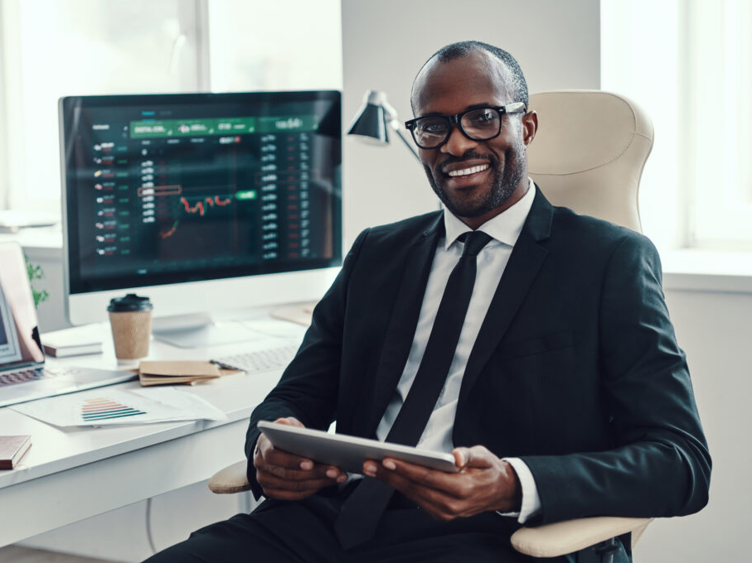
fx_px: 1651
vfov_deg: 19.4
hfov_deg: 25.7
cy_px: 281
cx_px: 343
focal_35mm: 76
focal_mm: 70
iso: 250
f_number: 2.8
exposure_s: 1/100
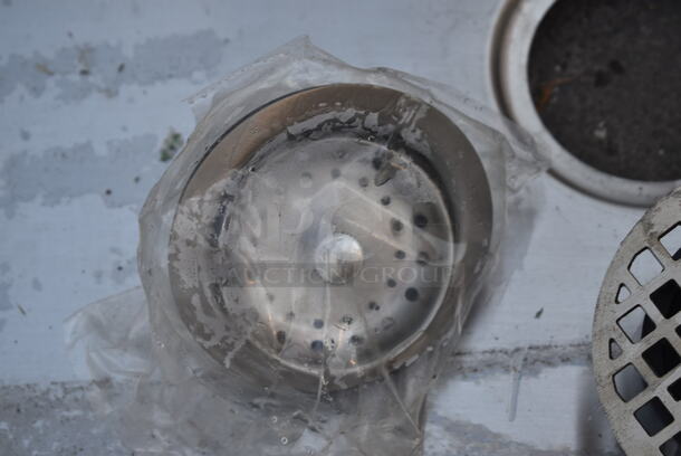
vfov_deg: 16.6
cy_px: 228
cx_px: 340
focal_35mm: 82
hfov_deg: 24.6
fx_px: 1562
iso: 220
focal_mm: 55
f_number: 5.6
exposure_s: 1/125
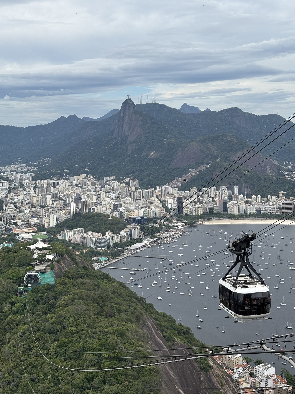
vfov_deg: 36.8
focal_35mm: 52
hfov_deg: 28.0
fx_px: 591
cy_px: 197
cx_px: 148
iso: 40
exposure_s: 1/2778
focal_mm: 5.96
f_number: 1.6
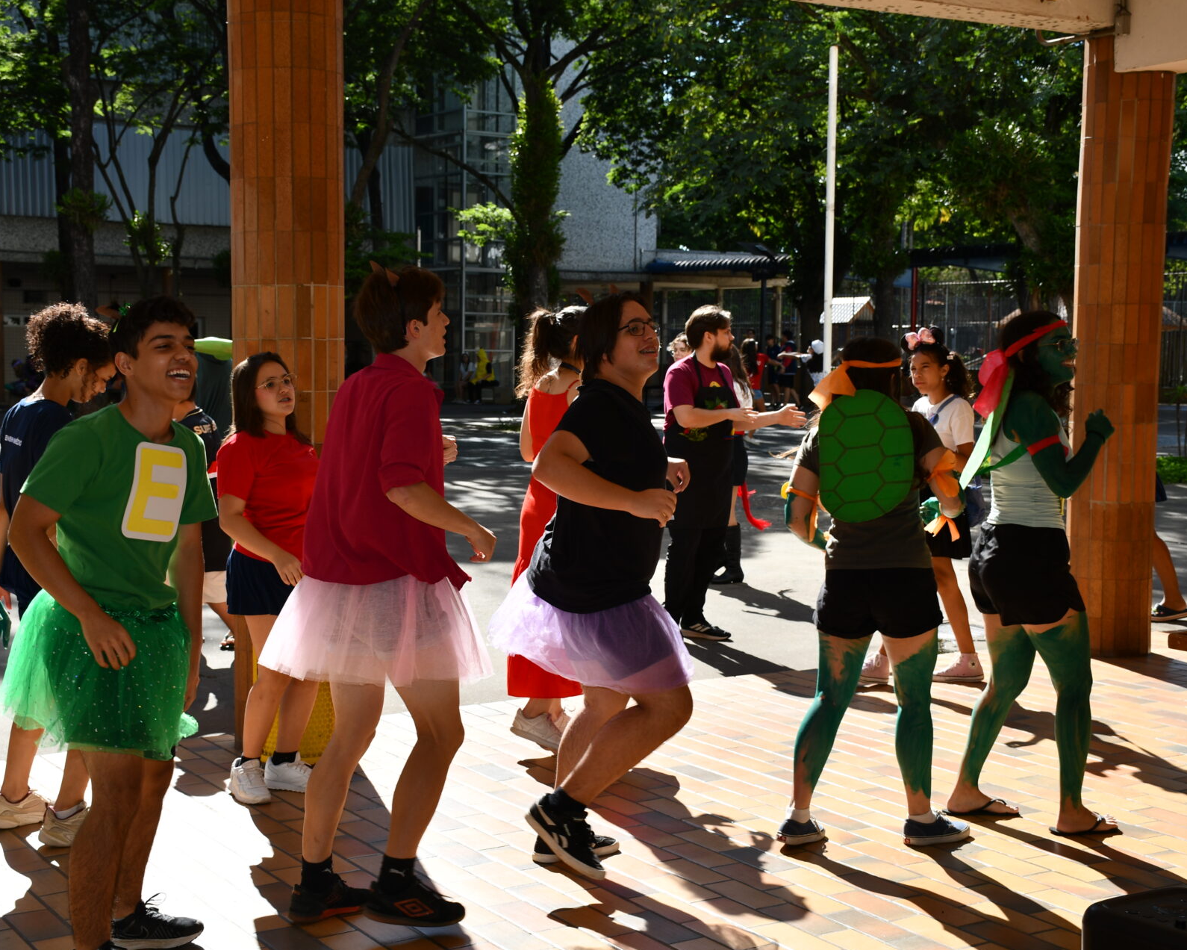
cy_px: 476
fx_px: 1792
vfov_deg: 29.7
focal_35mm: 51
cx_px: 528
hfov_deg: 36.6
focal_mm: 30
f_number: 7.1
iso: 100
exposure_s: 1/250
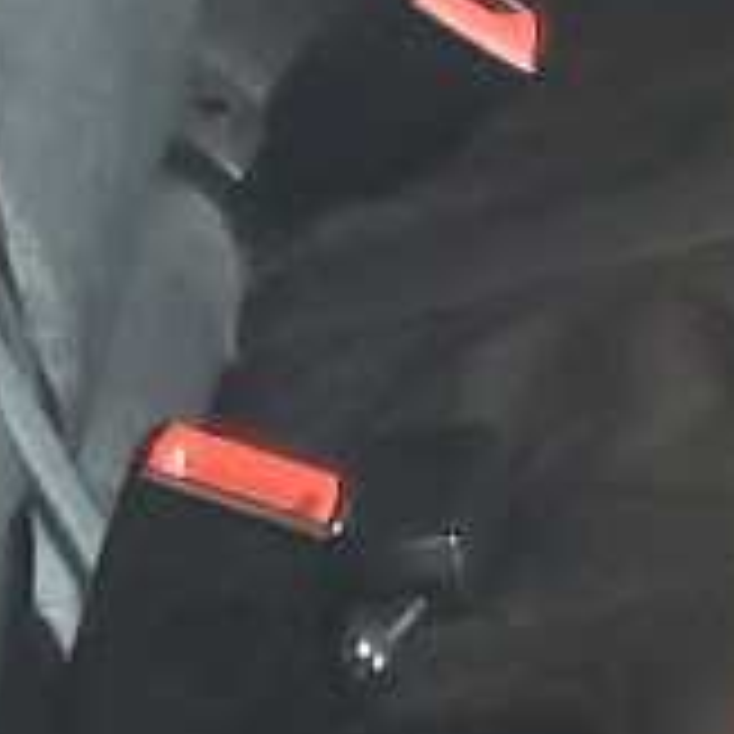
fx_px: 5422
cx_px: 1301
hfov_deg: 7.5
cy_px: -311
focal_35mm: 226
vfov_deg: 7.6
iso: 194
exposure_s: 1/60.2
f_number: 1.5
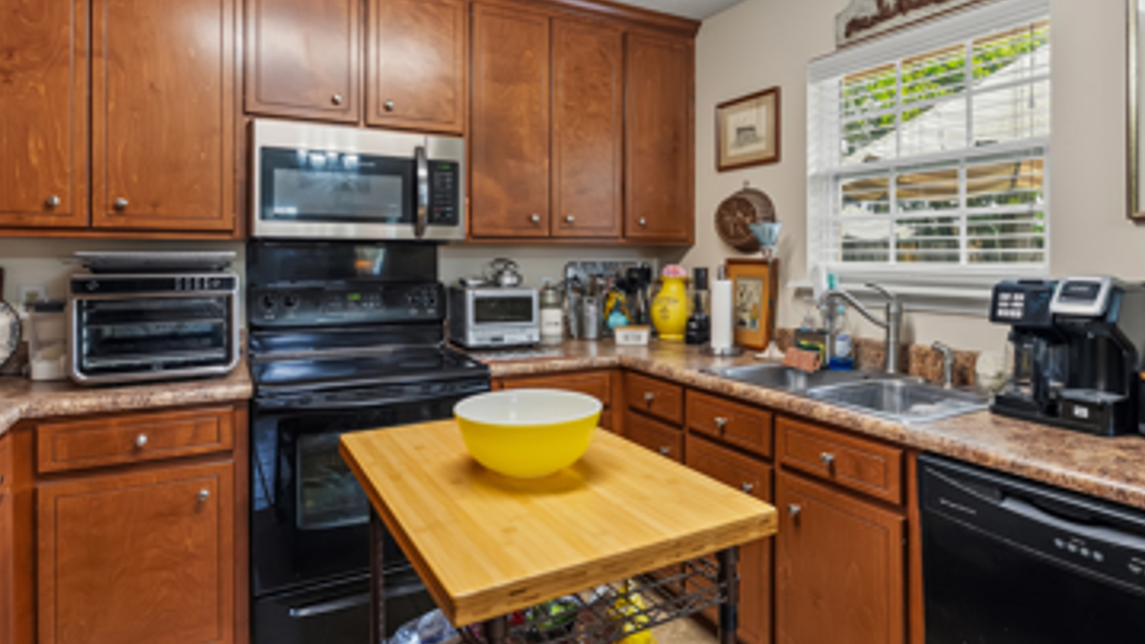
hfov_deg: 83.8
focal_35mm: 21
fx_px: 638
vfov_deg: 52.4
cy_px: 204
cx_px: 588
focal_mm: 16
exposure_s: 1/30
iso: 5000
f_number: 5.6
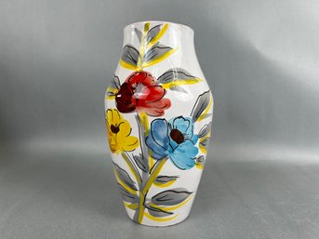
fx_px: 240
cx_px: 160
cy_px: 120
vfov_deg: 53.0
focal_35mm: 26
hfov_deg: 67.3
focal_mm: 5.7
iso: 40
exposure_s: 1/159
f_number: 1.5
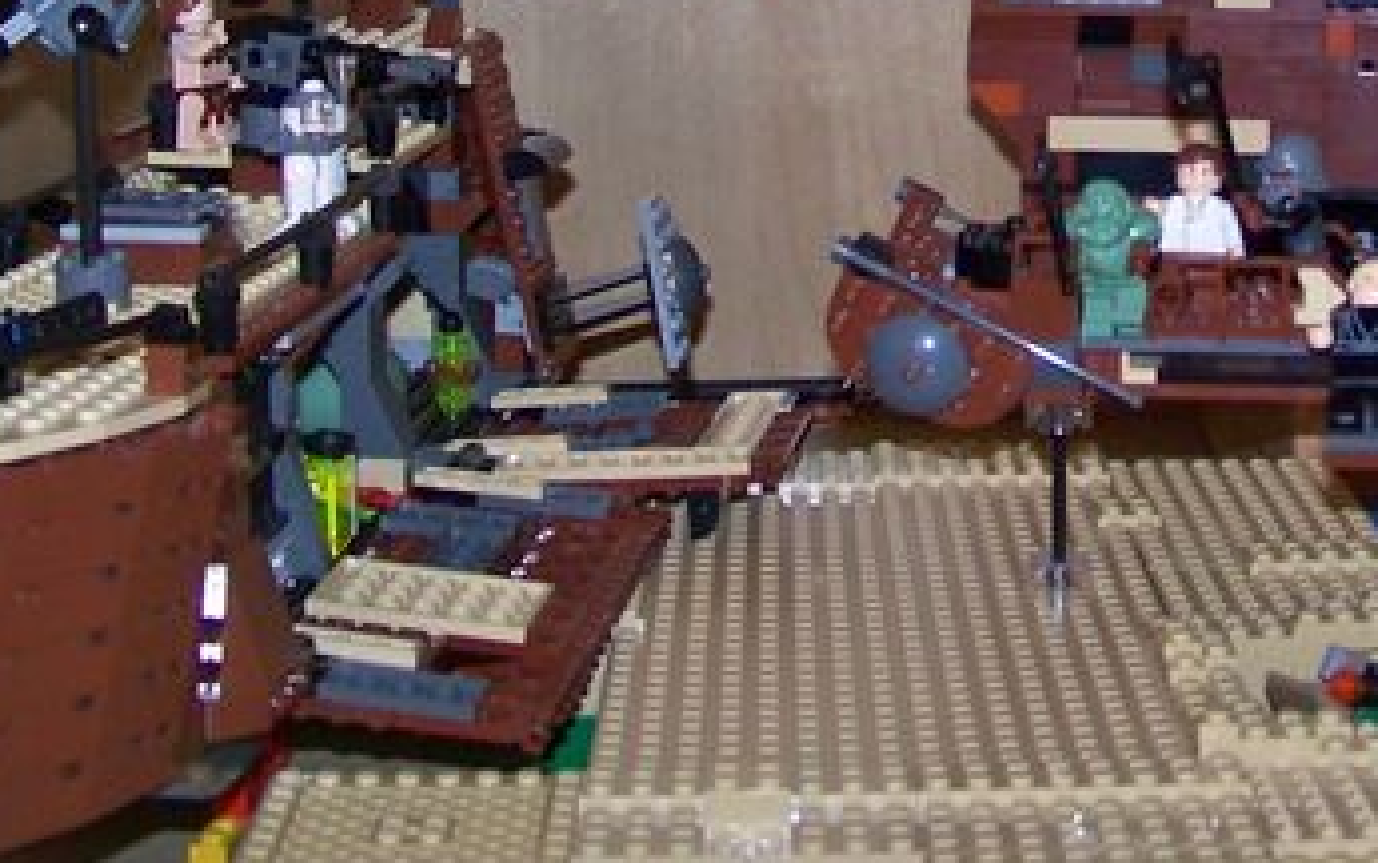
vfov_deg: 15.8
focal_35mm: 81
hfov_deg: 25.0
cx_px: 1162
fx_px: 3043
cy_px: -8
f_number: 2.8
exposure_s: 1/30
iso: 200
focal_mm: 5.85
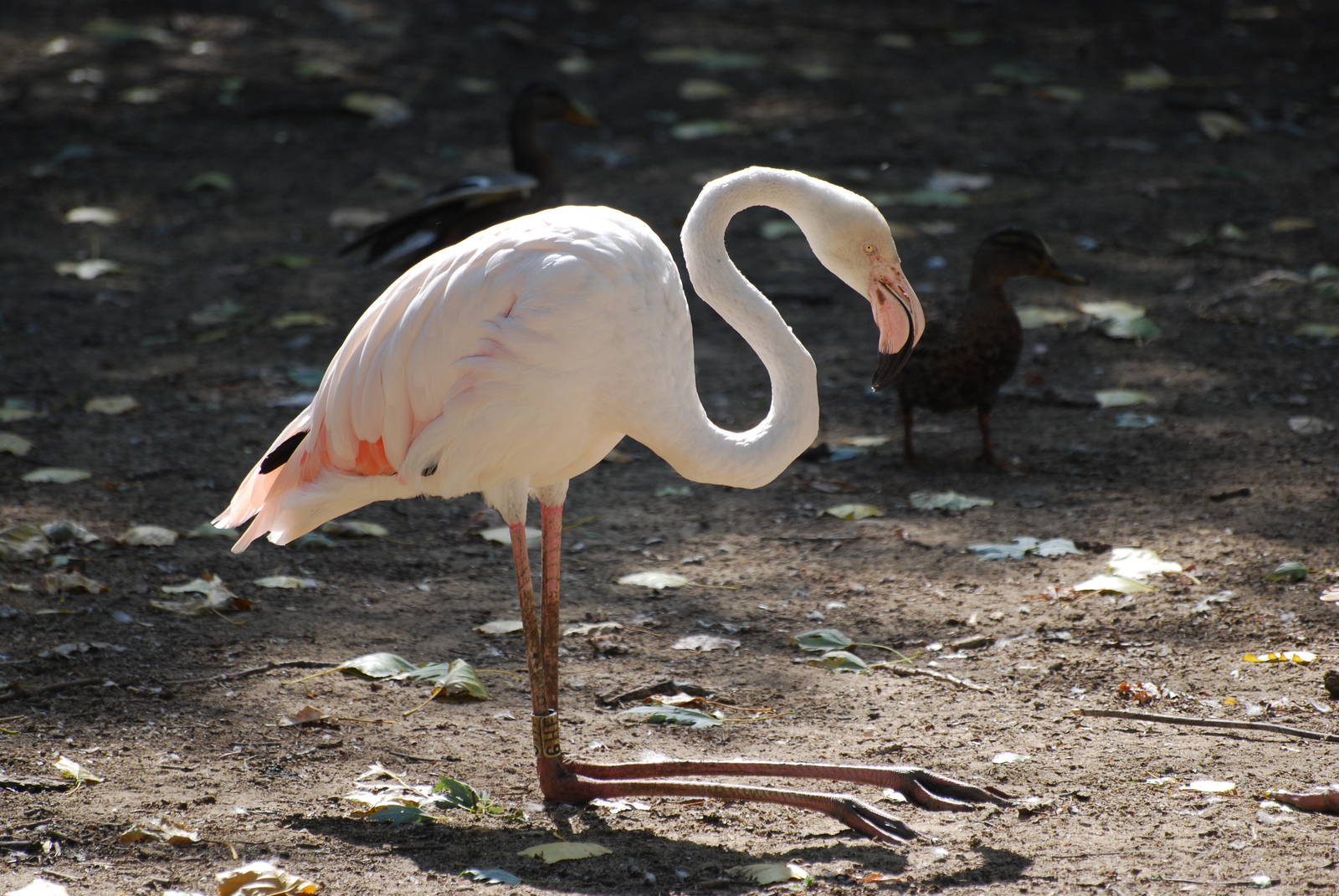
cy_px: 448
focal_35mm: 405
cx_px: 670
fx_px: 15081
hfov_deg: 5.1
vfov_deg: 3.4
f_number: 5.6
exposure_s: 1/500
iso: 220
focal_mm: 270
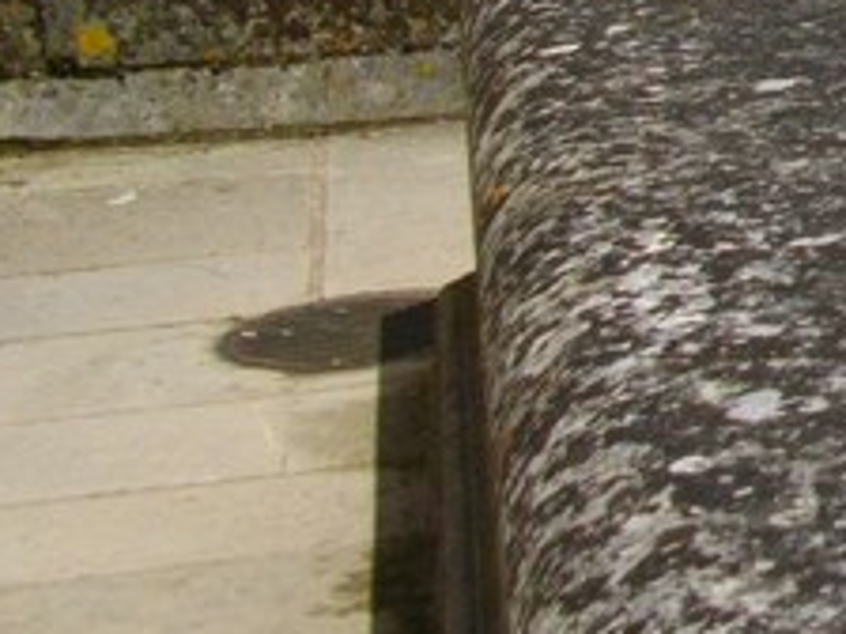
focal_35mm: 124
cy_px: -359
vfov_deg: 11.4
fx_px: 3031
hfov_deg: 14.1
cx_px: 1533
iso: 100
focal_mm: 5.7
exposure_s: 1/320
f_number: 8.8
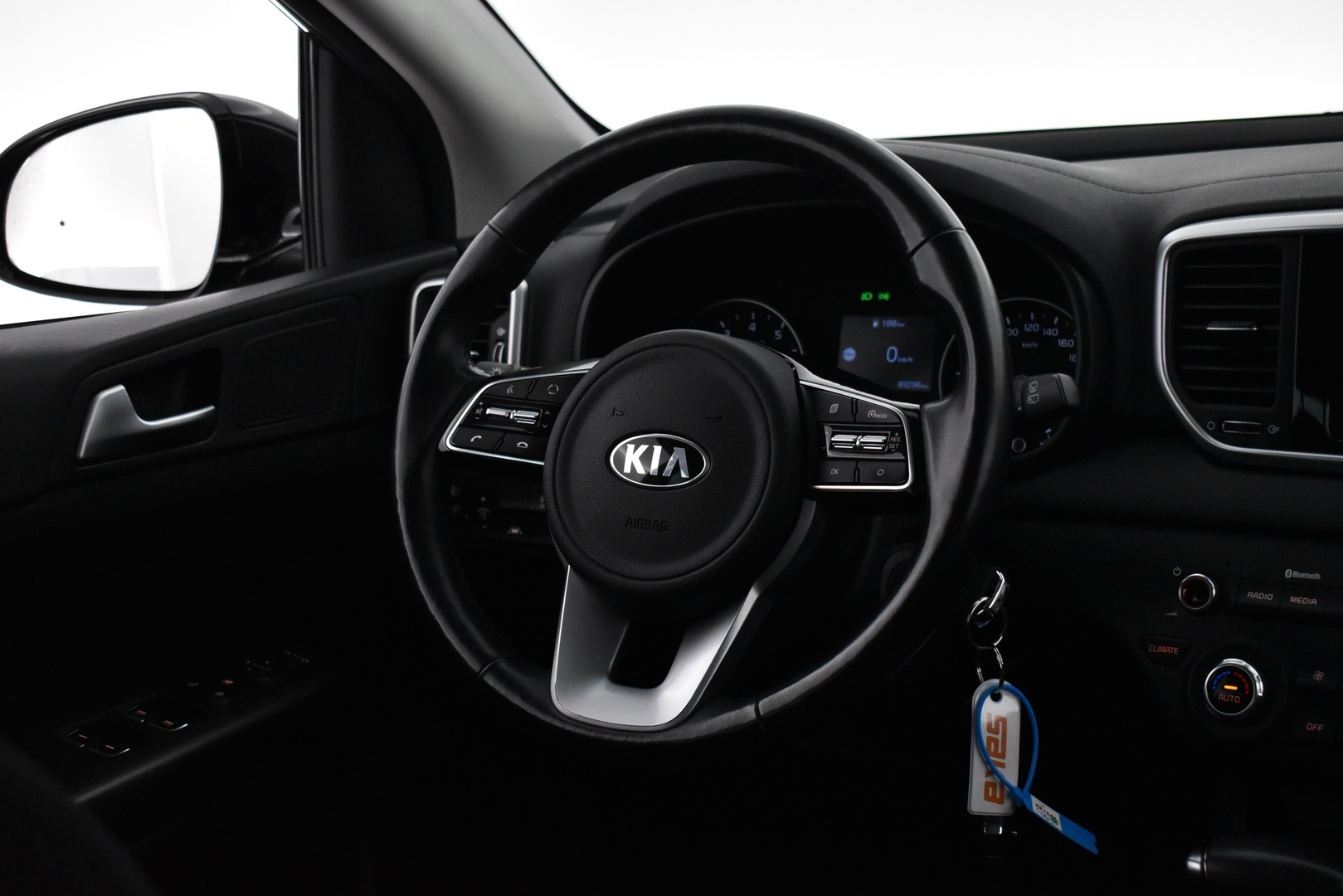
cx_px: 672
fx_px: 1903
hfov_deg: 38.9
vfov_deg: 26.5
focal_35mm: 51
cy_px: 448
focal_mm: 34
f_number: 5
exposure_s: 1/100
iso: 3200
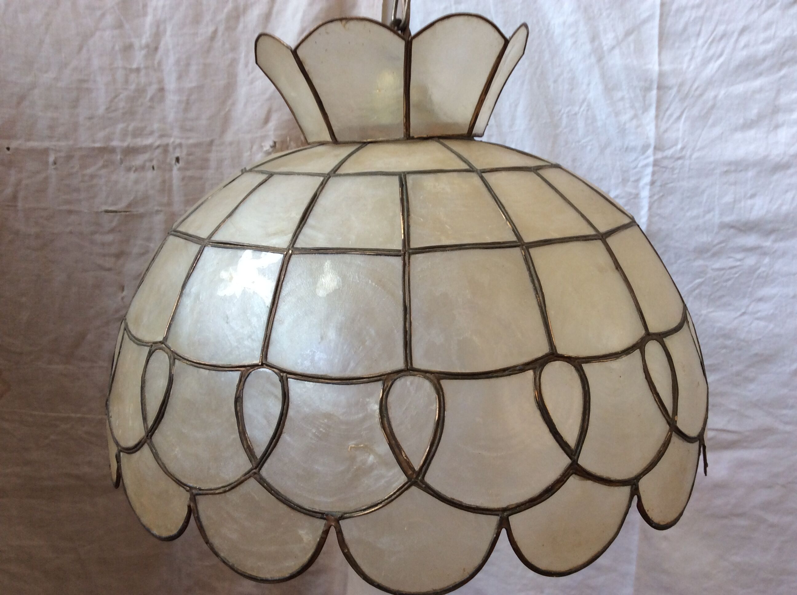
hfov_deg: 56.9
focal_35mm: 32
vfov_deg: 44.1
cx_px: 398
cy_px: 298
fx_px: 736
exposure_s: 1/33
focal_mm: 3.3
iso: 40
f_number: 2.4
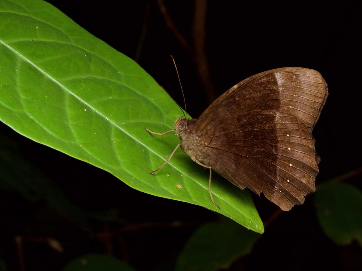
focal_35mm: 120
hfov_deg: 16.4
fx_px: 1255
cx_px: 181
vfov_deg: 12.3
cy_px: 136
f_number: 16
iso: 400
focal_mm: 60
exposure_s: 1/60
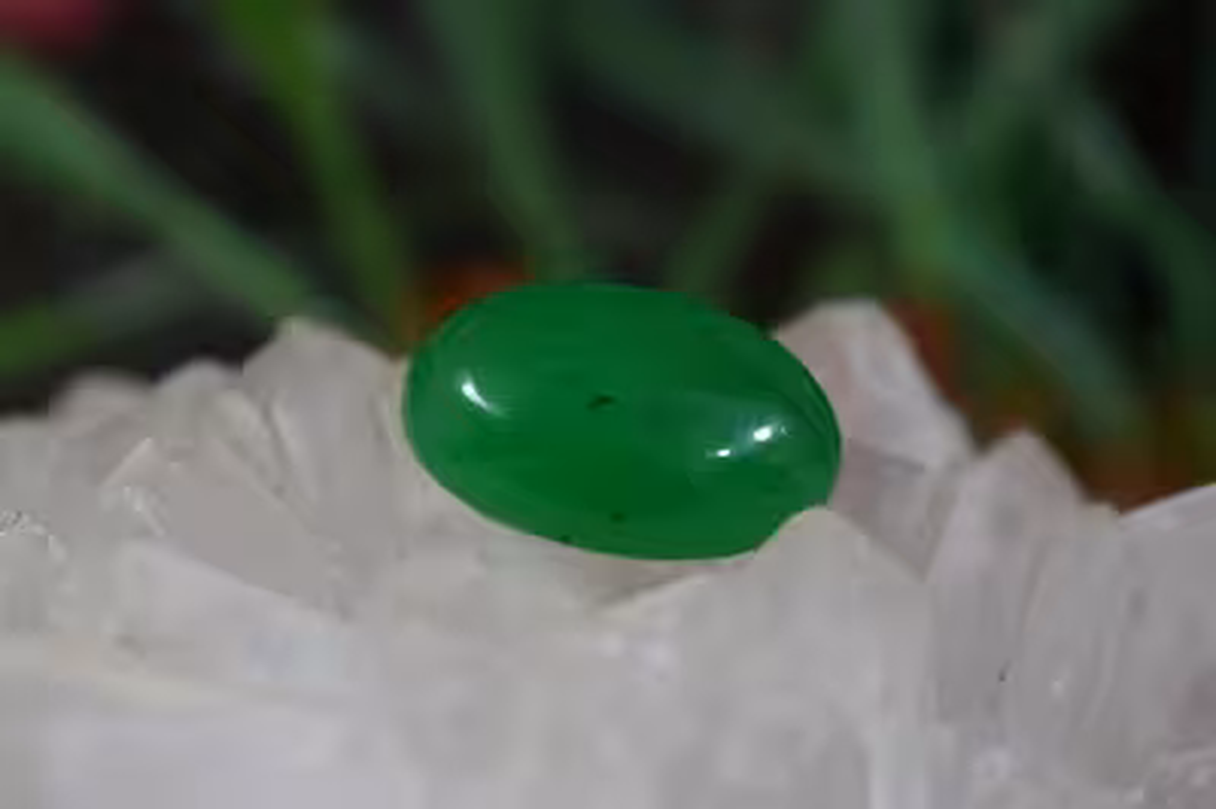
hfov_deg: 24.6
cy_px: 404
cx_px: 608
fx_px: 2784
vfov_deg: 16.5
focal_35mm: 82
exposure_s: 1/60
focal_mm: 55
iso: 720
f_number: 5.6
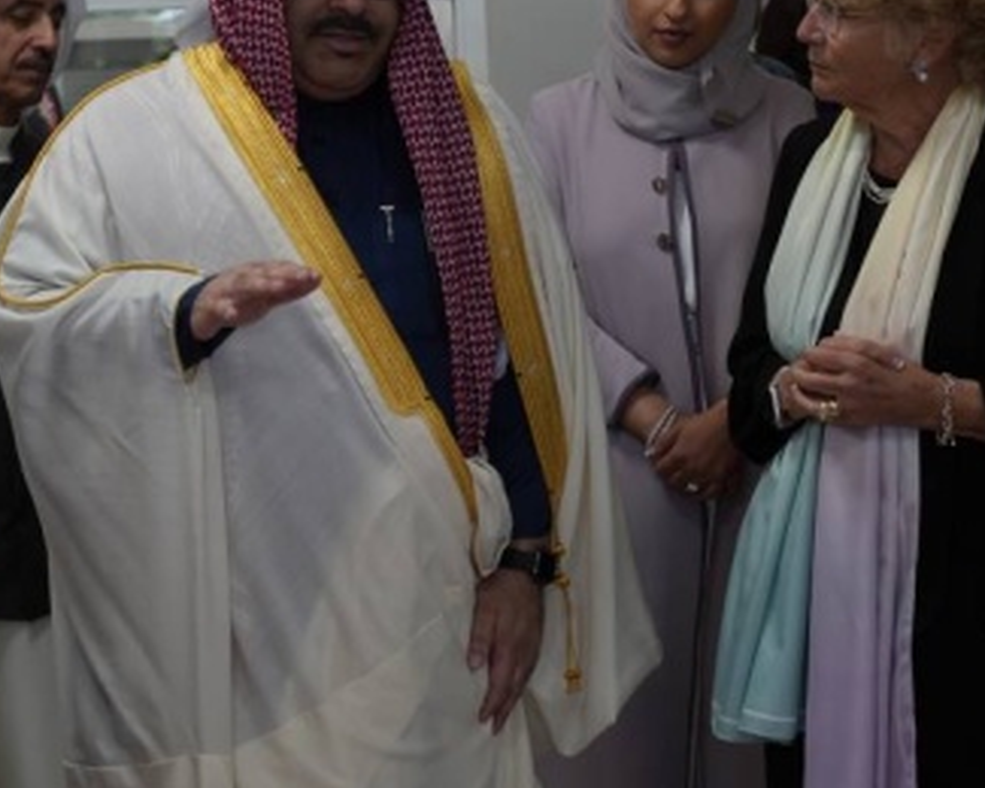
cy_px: 253
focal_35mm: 105
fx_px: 3072
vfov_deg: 14.6
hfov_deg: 18.2
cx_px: 333
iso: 500
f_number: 5
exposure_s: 1/80
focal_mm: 60.8
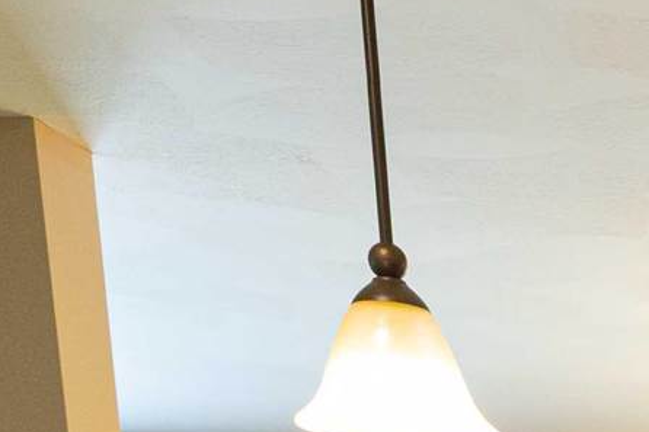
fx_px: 2170
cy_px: 1333
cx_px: 1465
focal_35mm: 120
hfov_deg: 13.4
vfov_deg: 9.0
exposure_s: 1/8
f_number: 11
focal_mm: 17.5
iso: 800
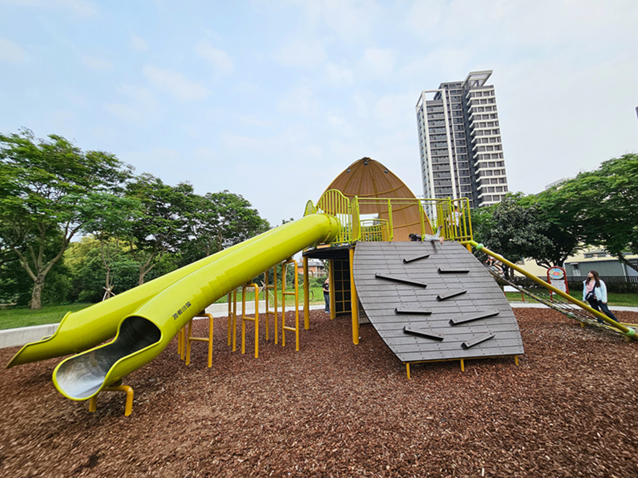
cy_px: 239
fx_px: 240
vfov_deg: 89.9
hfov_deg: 106.2
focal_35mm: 13
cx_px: 319
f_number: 2.2
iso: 50
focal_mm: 2.2
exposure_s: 1/1022
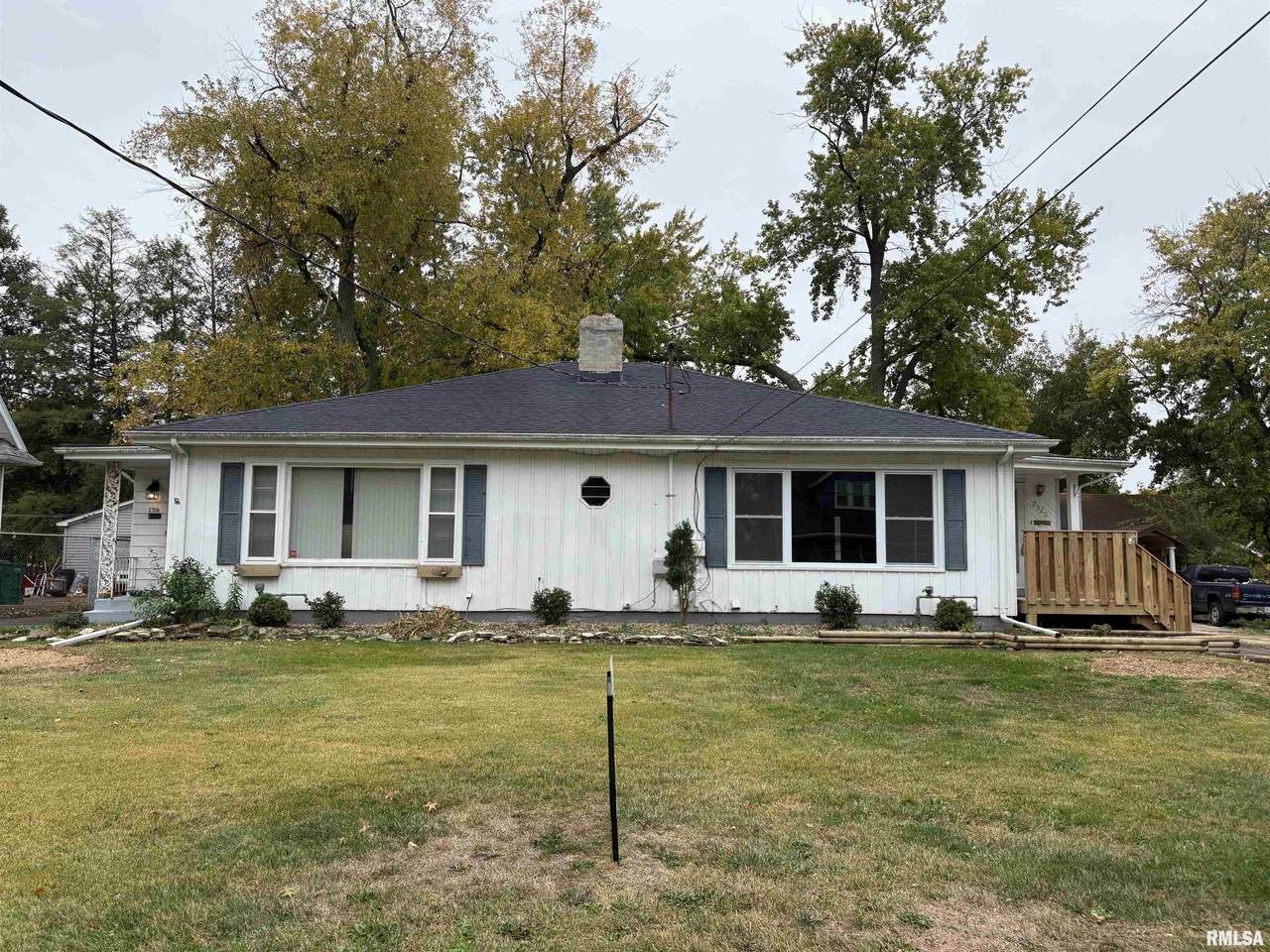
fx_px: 954
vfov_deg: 53.1
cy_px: 476
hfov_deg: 67.3
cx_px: 635
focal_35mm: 26
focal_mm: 5.96
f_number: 1.6
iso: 50
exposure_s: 1/973
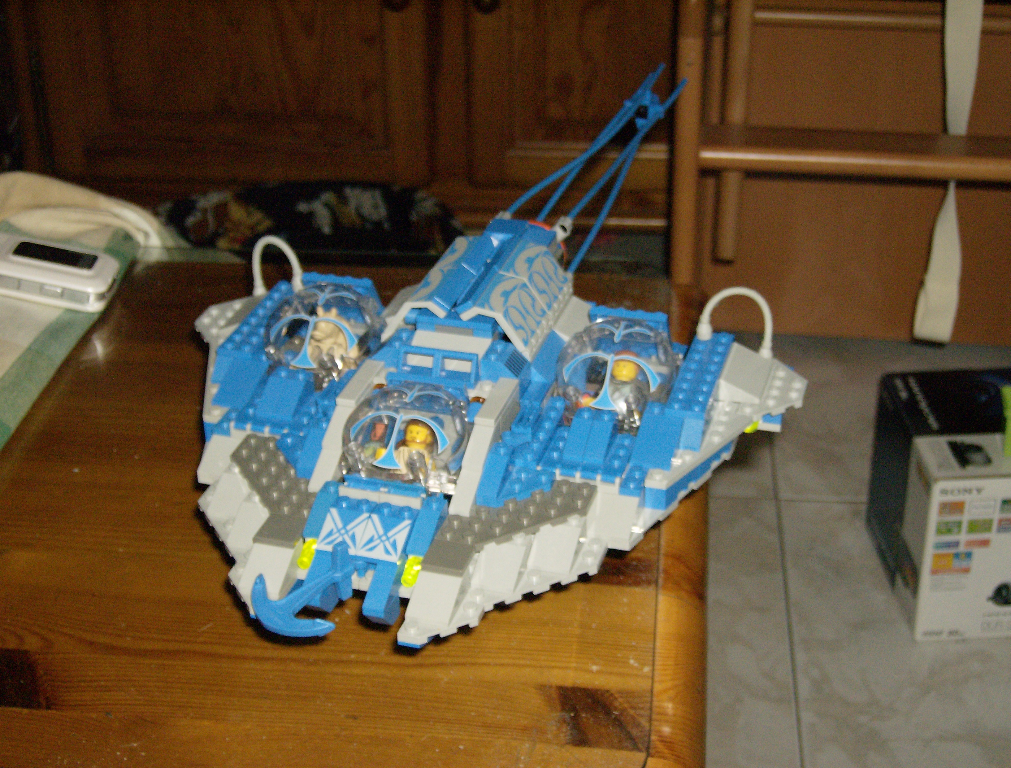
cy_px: 384
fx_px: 1643
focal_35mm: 56
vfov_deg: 26.3
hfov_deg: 34.2
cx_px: 506
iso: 200
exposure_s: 1/82.2
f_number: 3.4
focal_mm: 9.3
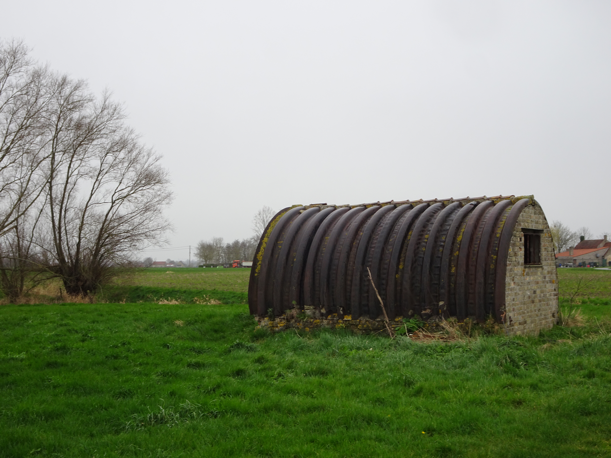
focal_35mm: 60
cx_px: 306
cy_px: 229
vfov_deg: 24.4
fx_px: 1059
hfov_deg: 32.2
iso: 80
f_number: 4.5
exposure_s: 1/80
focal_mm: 10.23
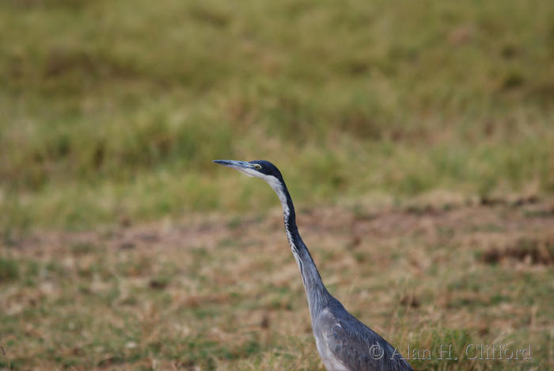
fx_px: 9241
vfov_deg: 2.3
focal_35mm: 600
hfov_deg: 3.4
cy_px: 186
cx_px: 277
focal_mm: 400
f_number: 5.6
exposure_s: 1/320
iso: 100
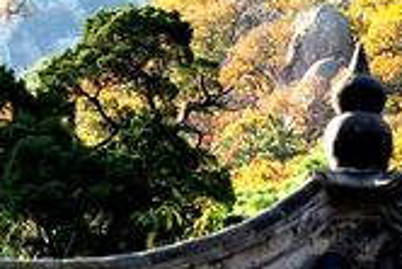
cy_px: 52
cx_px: 128
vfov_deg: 5.4
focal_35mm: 253
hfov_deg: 8.1
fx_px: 2828
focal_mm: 50
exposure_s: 1/500
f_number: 8
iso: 800
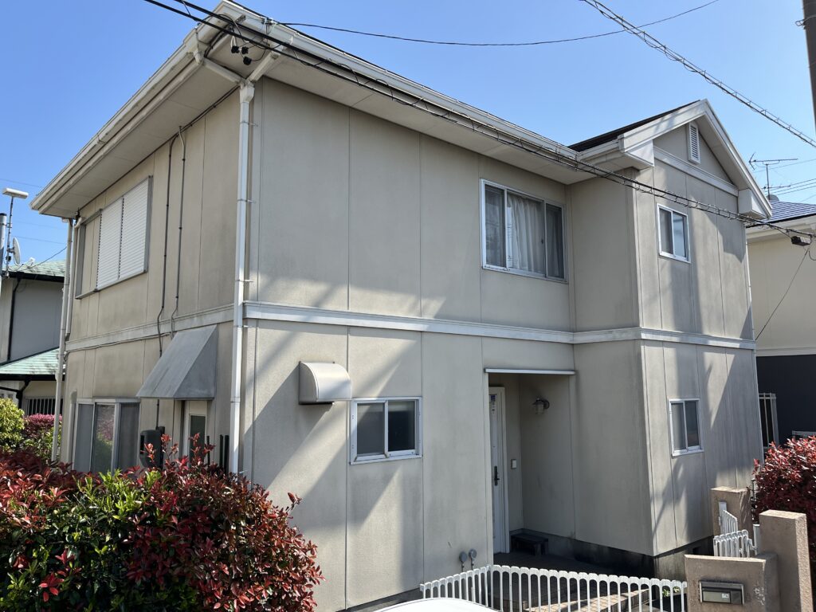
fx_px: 613
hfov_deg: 67.3
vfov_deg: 53.1
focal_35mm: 26
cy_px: 306
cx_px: 408
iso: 50
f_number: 1.6
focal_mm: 5.1
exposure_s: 1/2688
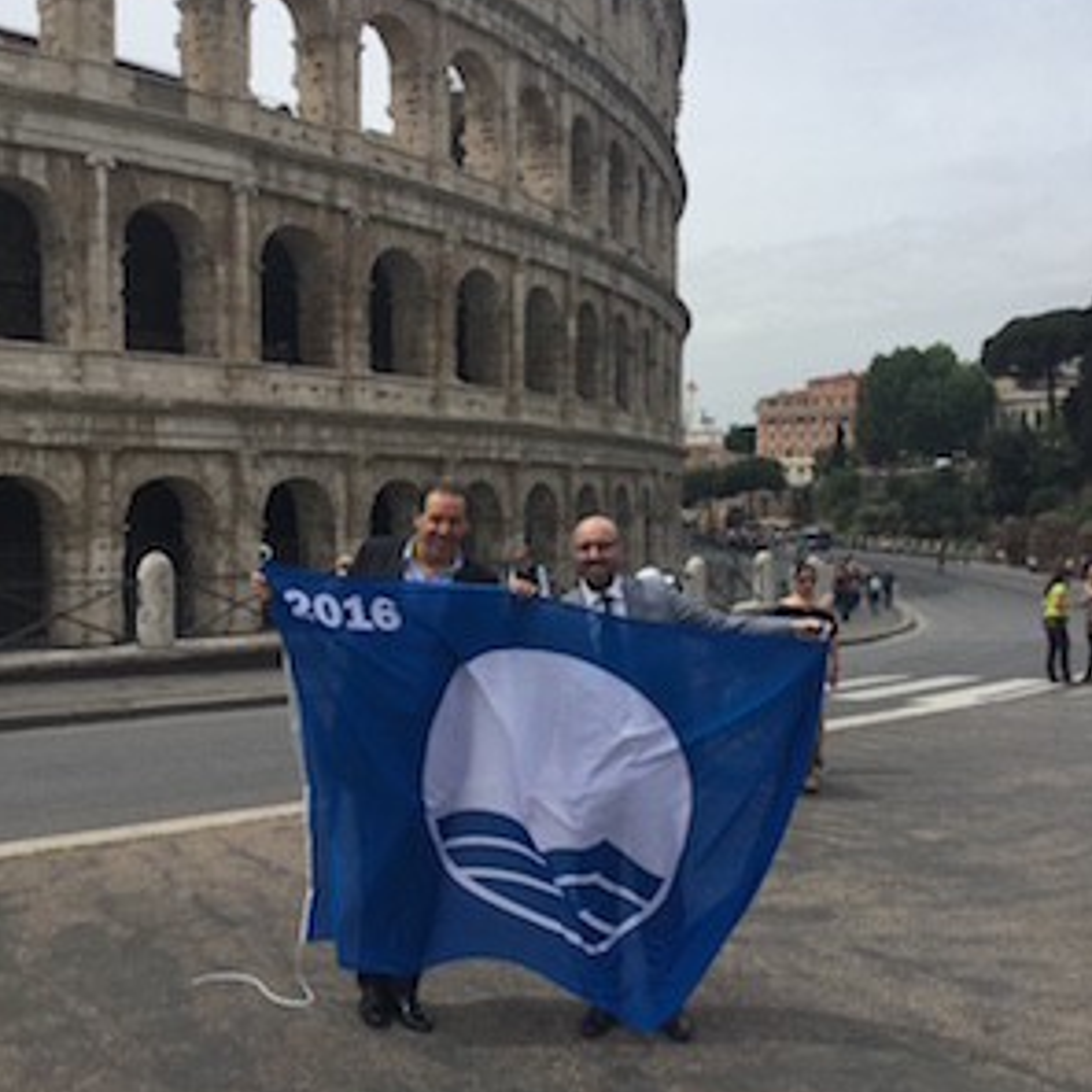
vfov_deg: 44.9
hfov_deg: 44.9
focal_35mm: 37
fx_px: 1321
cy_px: 505
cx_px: 546
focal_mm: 3.3
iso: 25
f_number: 2.4
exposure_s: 1/1664
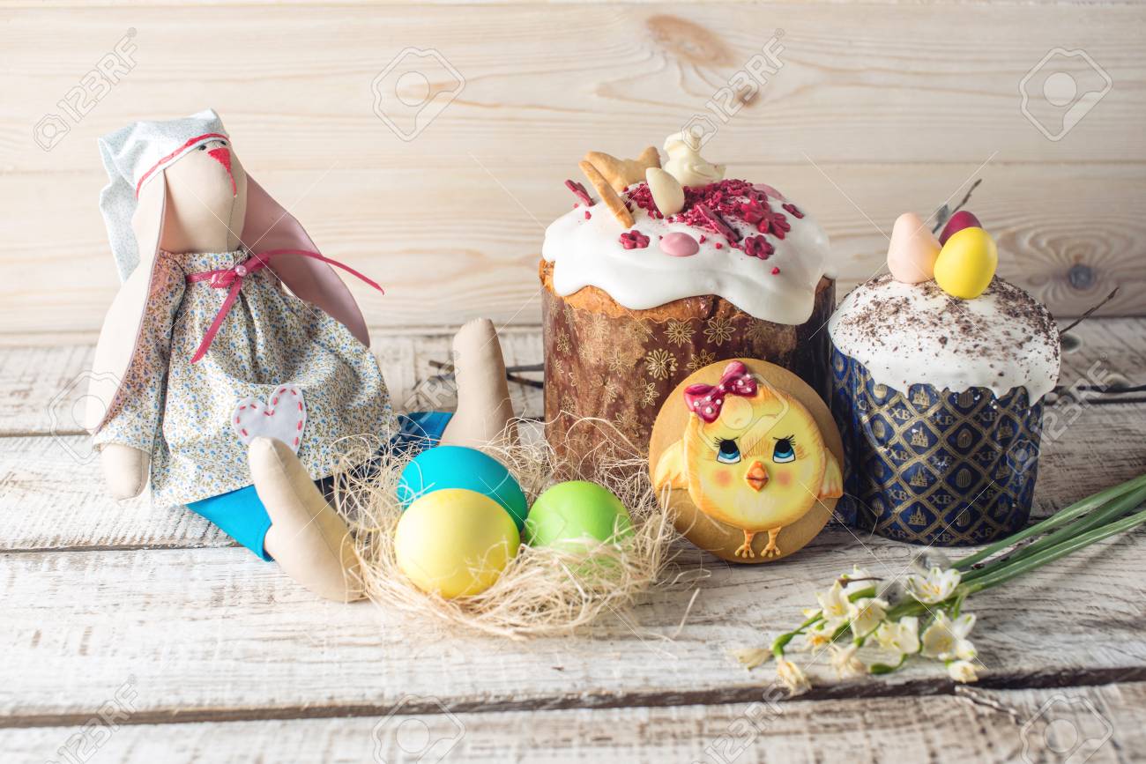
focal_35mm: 50
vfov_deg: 27.0
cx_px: 573
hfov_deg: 39.6
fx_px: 1592
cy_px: 382
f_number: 6.3
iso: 64
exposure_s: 1/125
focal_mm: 50
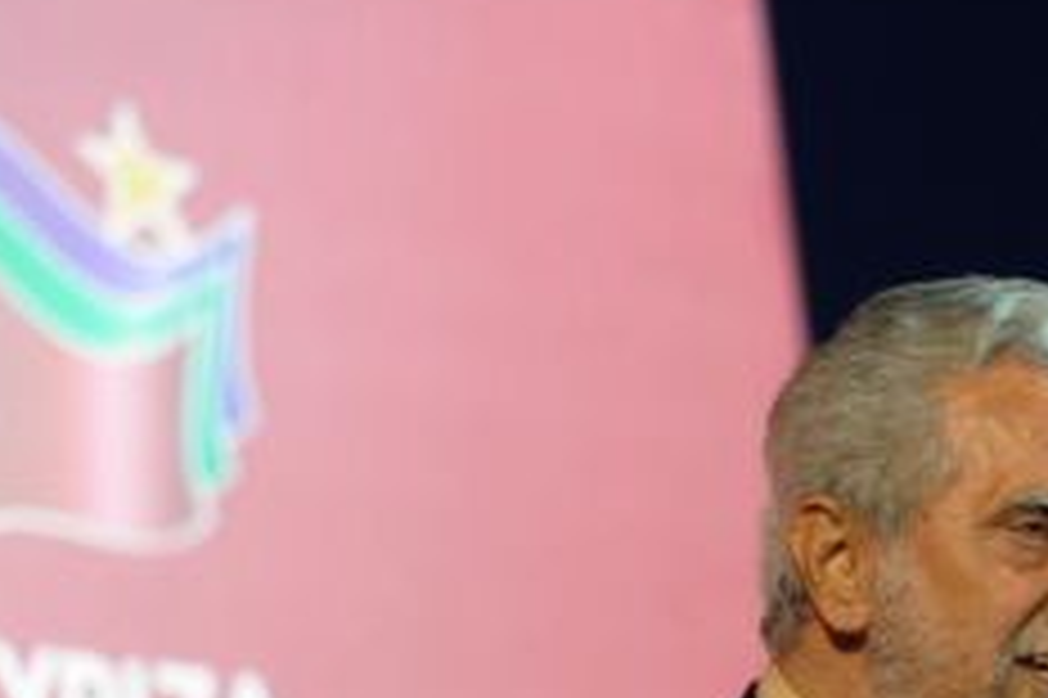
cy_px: 820
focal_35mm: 318
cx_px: 706
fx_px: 9251
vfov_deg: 4.3
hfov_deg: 6.5
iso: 800
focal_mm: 116
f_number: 2.8
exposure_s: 1/160
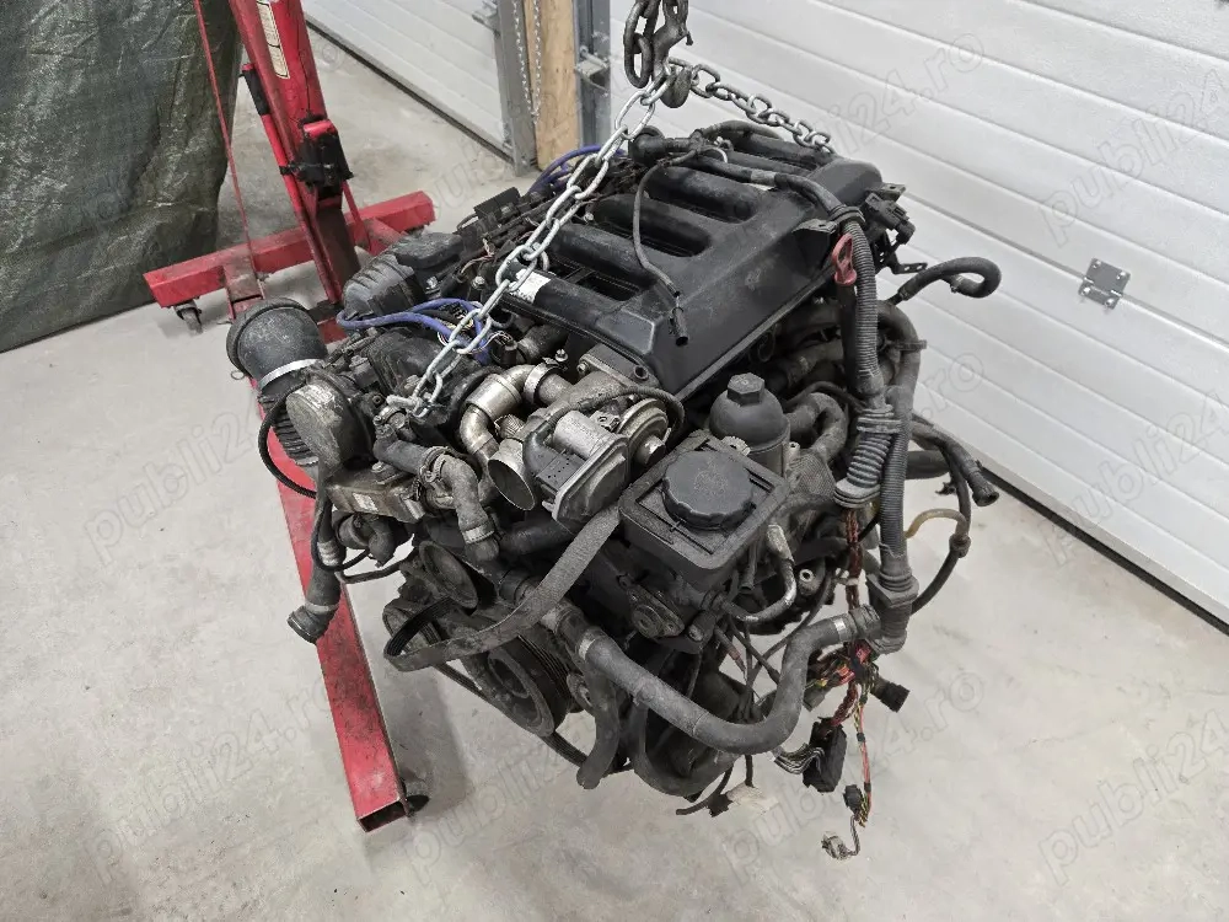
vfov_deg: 58.9
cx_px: 614
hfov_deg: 73.9
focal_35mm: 23
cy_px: 461
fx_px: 817
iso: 500
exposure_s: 1/101
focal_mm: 5.4
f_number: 1.8
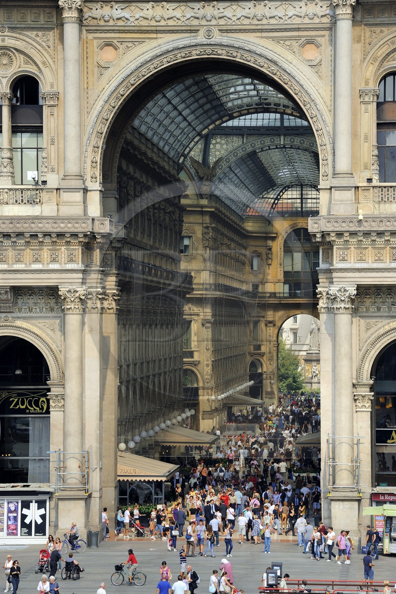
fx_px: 2476
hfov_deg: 9.1
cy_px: 297
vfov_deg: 13.7
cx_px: 198
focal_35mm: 150
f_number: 13
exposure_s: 1/200
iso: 400
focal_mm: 150
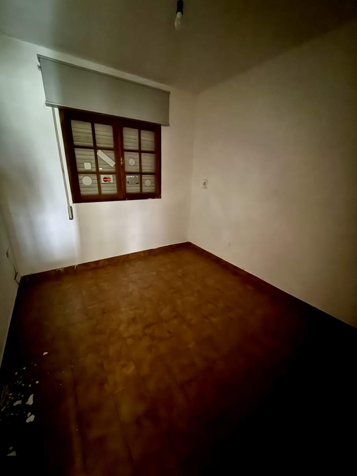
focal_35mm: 14
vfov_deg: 102.1
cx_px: 178
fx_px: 193
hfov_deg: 85.7
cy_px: 238
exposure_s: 1/2
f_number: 2.2
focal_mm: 2.22
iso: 1600
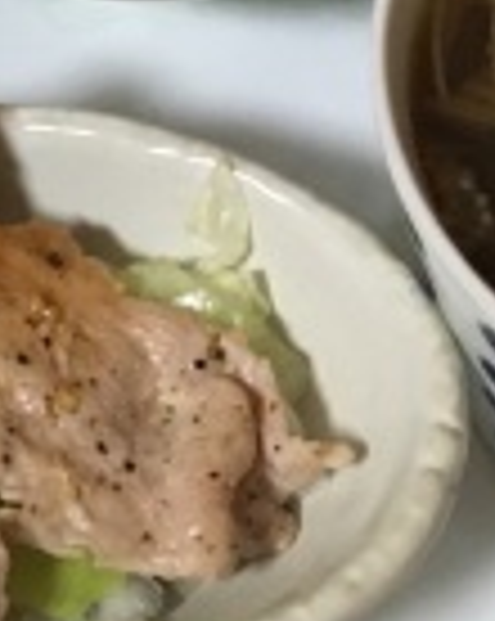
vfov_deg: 13.8
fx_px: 2257
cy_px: -526
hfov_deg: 12.4
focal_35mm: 123
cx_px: 36
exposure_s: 1/24
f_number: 2.2
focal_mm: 4.15
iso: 200
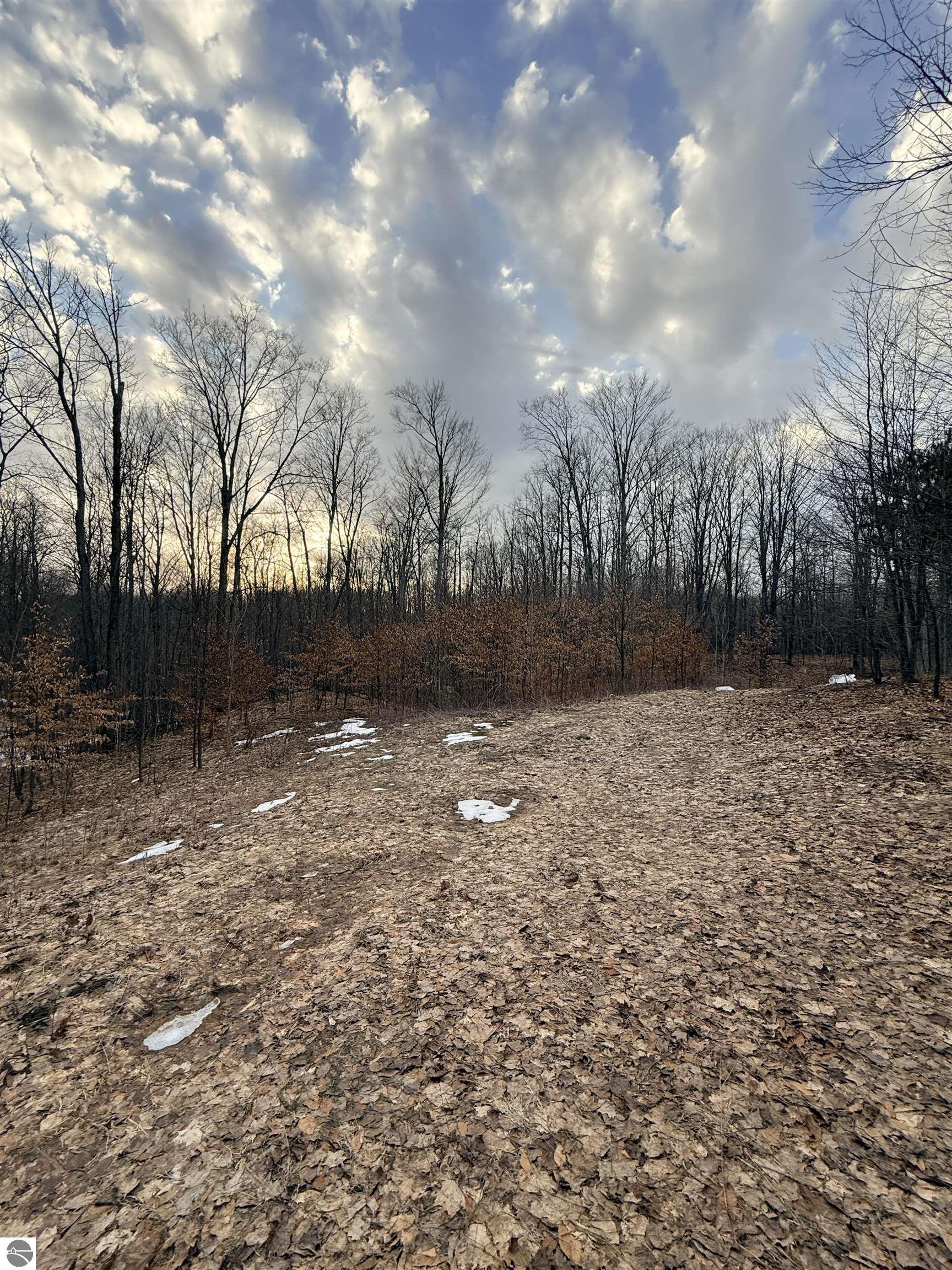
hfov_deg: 85.7
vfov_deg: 102.1
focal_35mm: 14
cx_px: 476
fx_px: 513
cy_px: 635
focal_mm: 2.22
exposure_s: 1/290
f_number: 2.2
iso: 64
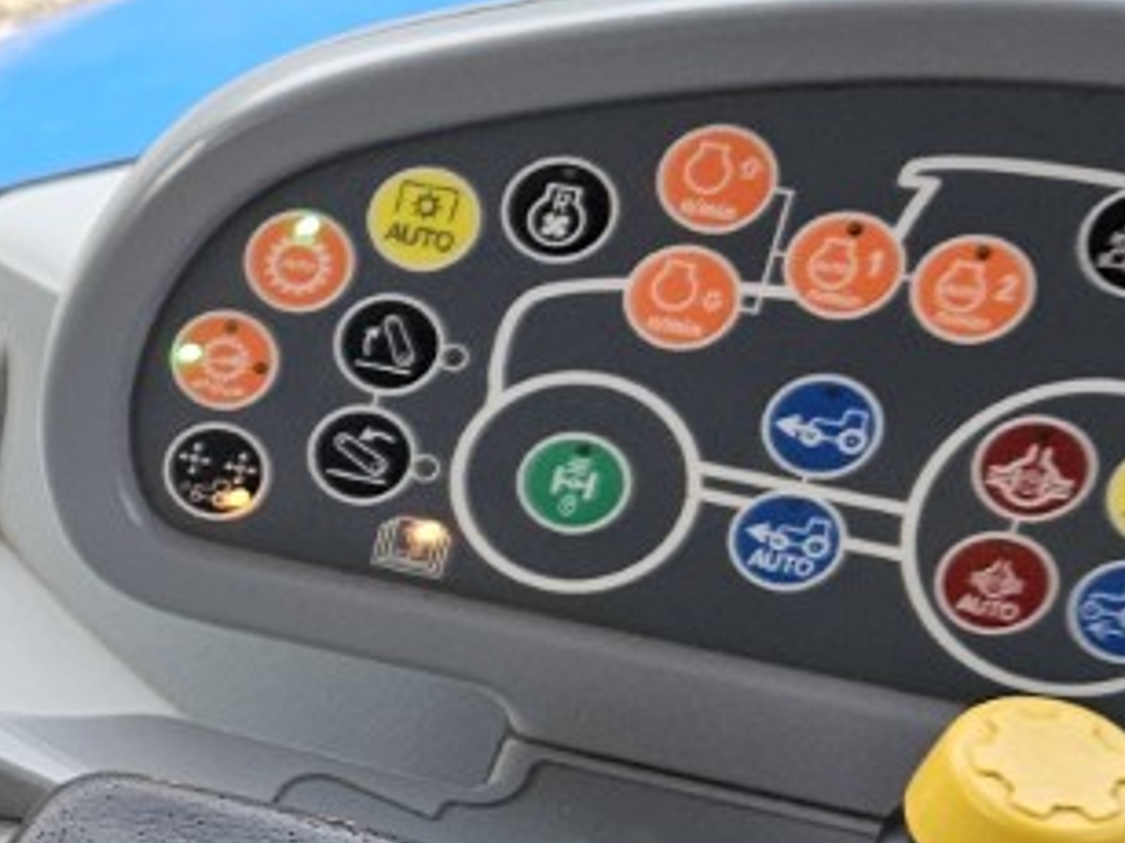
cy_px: 693
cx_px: -685
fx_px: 3509
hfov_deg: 16.2
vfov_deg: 13.6
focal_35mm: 108
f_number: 1.8
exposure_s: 1/180
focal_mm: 5.4
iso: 160
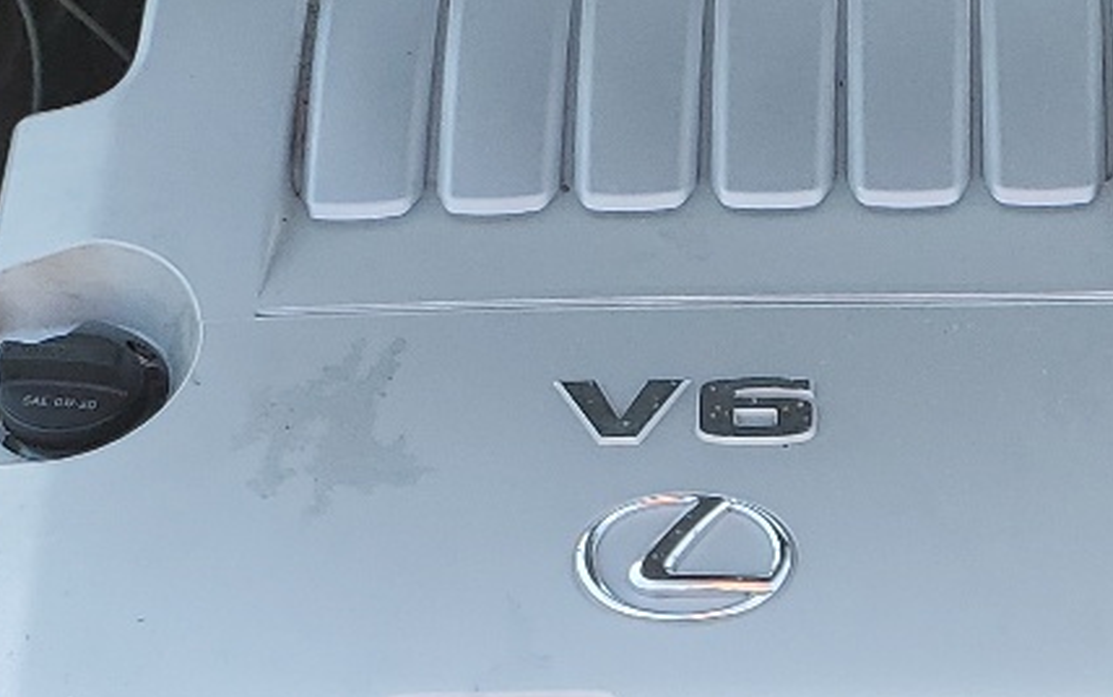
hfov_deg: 19.6
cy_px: 1046
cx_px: 1126
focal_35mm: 103
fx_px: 3126
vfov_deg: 12.1
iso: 50
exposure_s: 1/1000
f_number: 1.5
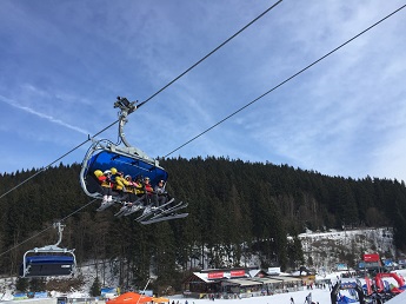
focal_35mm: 29
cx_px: 203
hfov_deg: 61.7
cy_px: 152
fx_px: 340
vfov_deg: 48.1
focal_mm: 4.15
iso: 32
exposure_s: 1/1276
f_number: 2.2
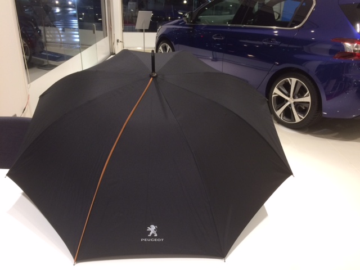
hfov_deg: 61.7
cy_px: 135
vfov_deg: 48.2
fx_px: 302
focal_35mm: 29
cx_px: 180
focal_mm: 4.15
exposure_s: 1/30
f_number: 2.2
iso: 80
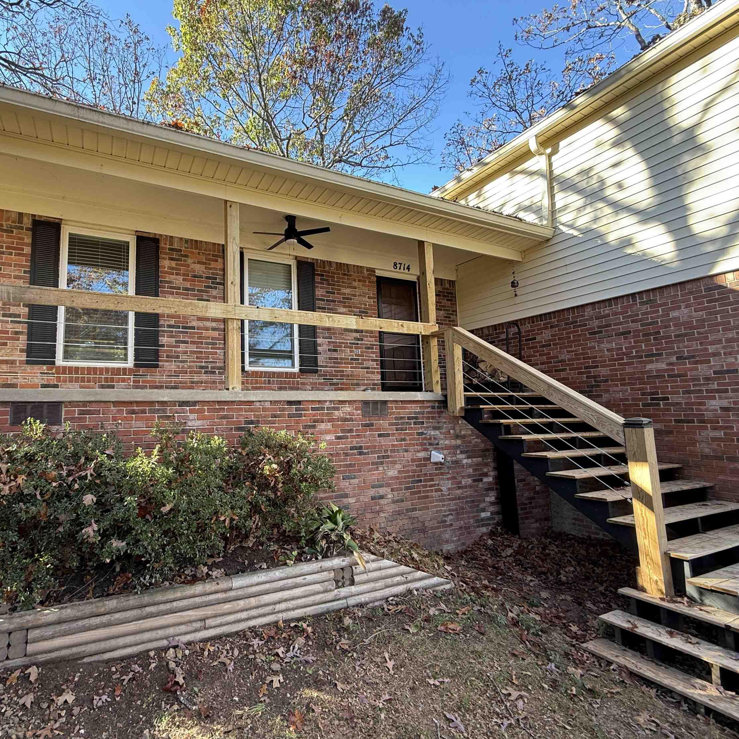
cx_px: 276
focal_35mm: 17
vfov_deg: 84.0
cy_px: 370
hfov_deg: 82.3
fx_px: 411
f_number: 2.2
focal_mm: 2.22
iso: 80
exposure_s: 1/99
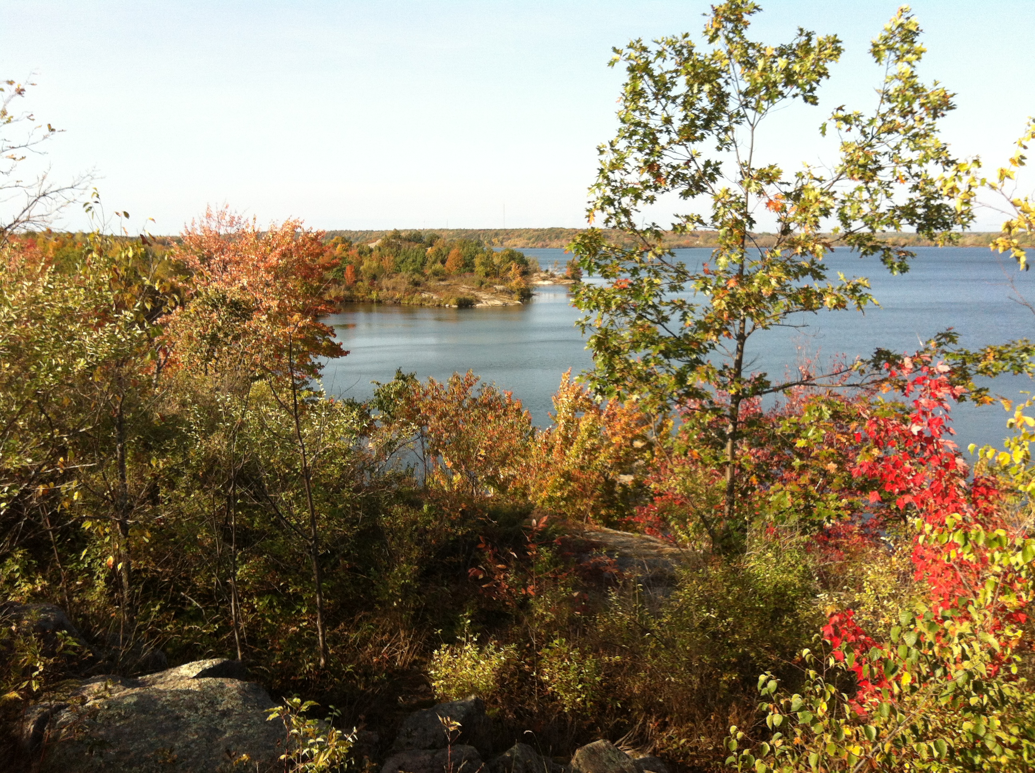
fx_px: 1045
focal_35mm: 35
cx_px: 518
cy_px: 386
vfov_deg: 40.6
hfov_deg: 52.7
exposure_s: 1/718
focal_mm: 3.85
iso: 80
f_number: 2.8
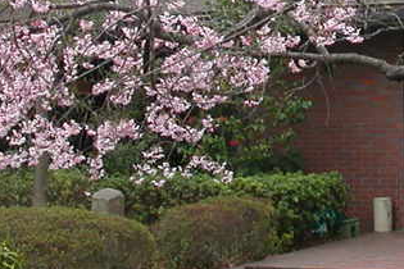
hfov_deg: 17.3
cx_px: 380
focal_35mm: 116
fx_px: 1302
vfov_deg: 11.7
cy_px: -10
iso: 100
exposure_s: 1/139
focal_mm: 5.6
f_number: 4.5
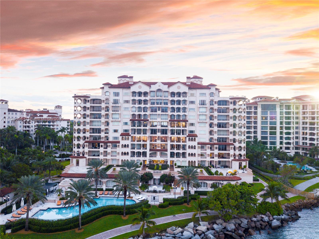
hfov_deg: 67.3
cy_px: 120
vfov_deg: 53.0
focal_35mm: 26
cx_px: 160
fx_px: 240
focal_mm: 4.73
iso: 200
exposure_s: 1/60
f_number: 2.2
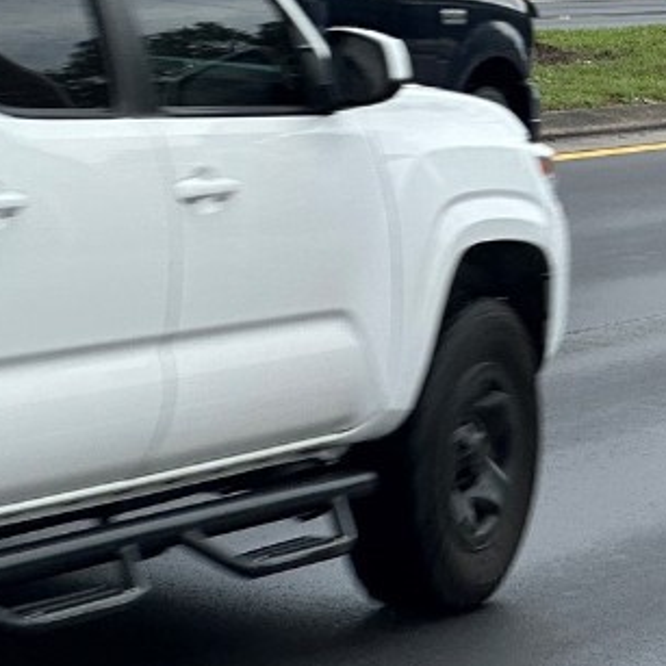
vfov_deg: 7.7
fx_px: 4941
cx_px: 1026
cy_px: 4
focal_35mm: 227
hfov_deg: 7.6
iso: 32
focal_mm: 9
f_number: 2.8
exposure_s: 1/295
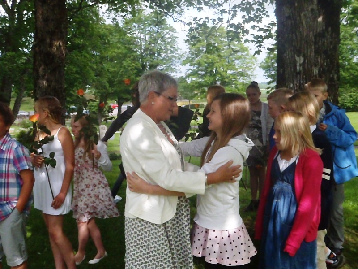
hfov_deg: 51.4
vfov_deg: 39.7
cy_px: 134
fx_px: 372
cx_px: 179
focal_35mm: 36
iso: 640
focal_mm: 6.53
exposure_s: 1/400
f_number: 9
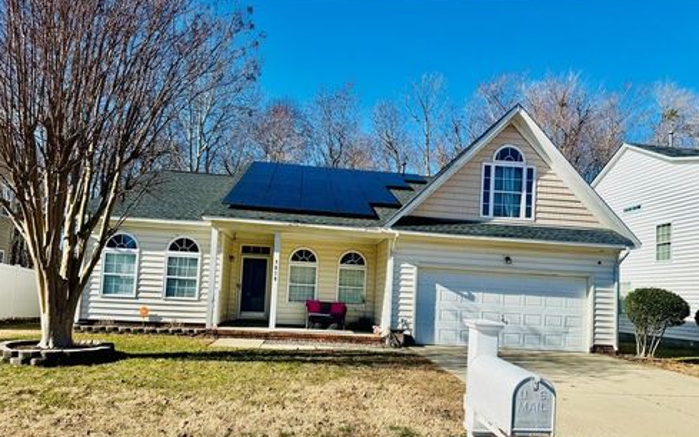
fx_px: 495
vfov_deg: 47.4
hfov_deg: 70.4
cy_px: 259
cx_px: 349
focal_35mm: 26
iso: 80
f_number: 1.78
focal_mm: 6.76
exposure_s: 1/5814
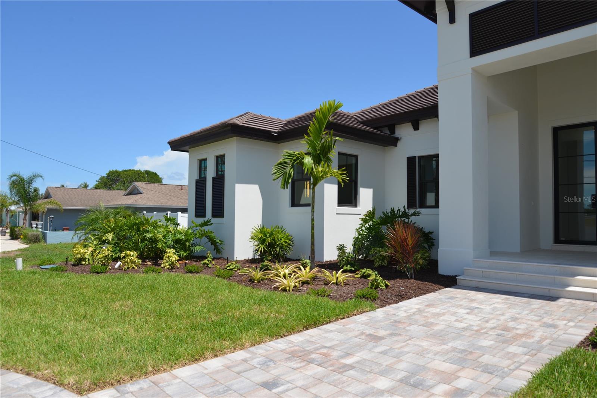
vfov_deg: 53.1
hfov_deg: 73.7
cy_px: 199
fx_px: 398
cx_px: 298
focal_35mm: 24
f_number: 8
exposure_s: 1/250
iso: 100
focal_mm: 24
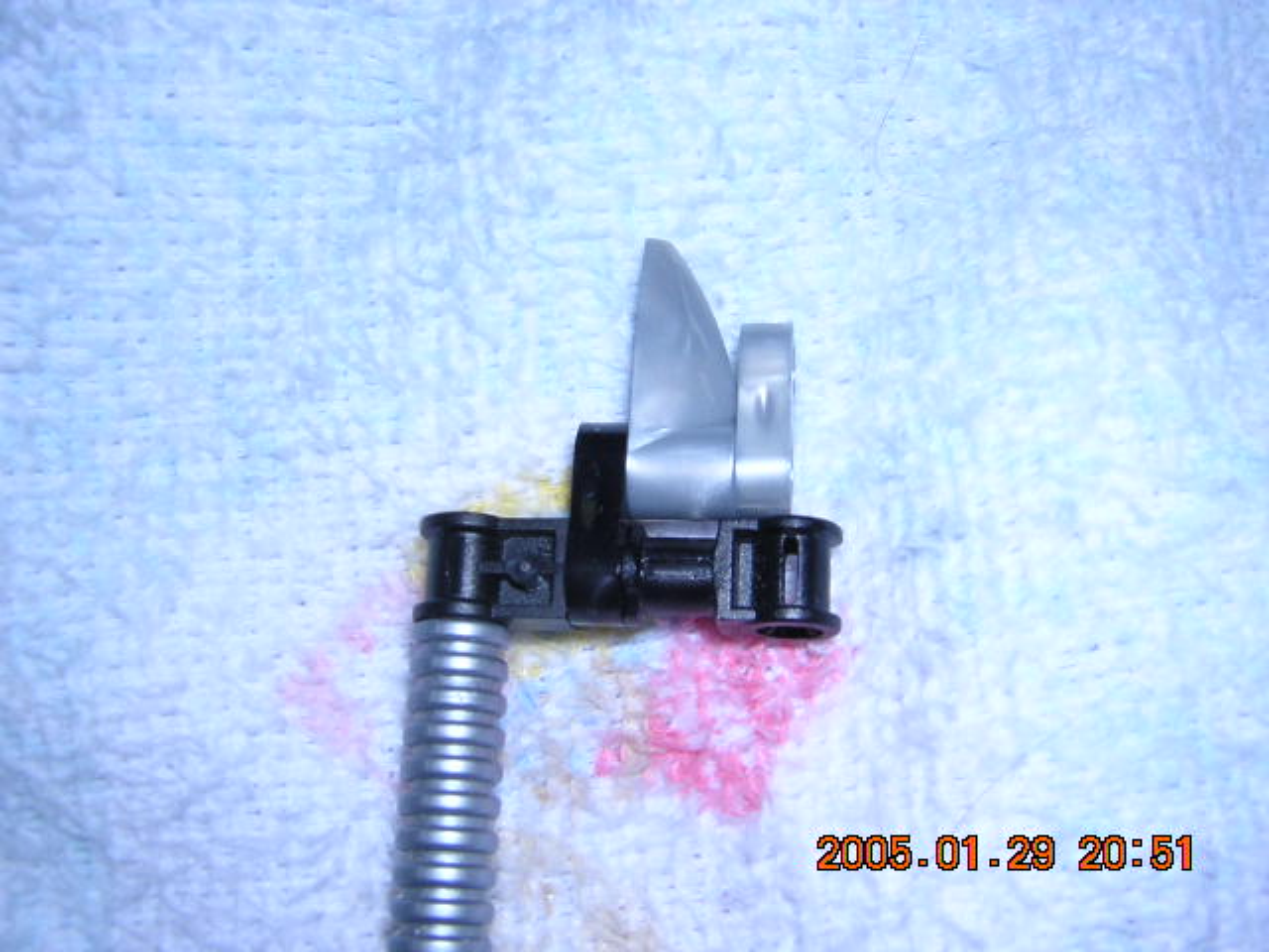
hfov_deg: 51.4
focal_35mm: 36
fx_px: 1320
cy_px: 476
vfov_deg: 39.7
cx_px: 634
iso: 100
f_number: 5.2
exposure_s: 1/60.1
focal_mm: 4.7
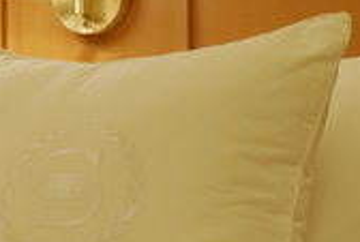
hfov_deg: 9.6
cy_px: 147
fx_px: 2146
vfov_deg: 6.5
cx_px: 122
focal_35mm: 214
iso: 100
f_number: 8
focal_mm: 48
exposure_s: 1/2
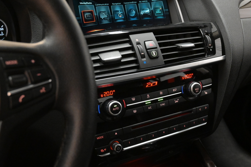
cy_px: 68
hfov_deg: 44.3
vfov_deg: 30.5
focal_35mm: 44
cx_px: 150
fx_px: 307
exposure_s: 1/100
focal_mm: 24
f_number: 5
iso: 6400
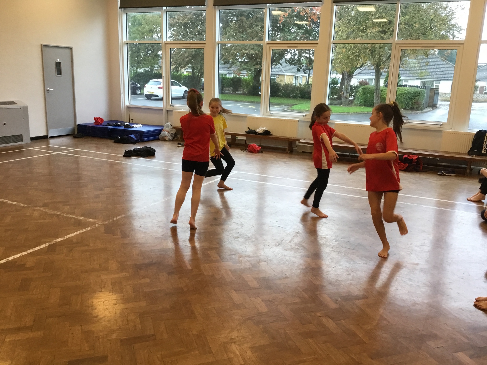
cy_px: 182
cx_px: 244
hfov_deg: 58.4
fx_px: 436
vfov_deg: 45.4
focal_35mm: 31
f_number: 2.4
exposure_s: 1/33
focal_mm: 3.3
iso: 50
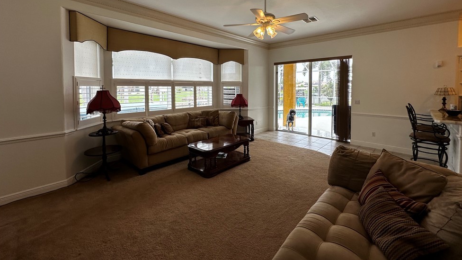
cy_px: 94
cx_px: 239
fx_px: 196
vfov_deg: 65.9
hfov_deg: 99.3
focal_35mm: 16
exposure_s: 1/120
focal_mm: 2.22
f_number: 2.2
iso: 50
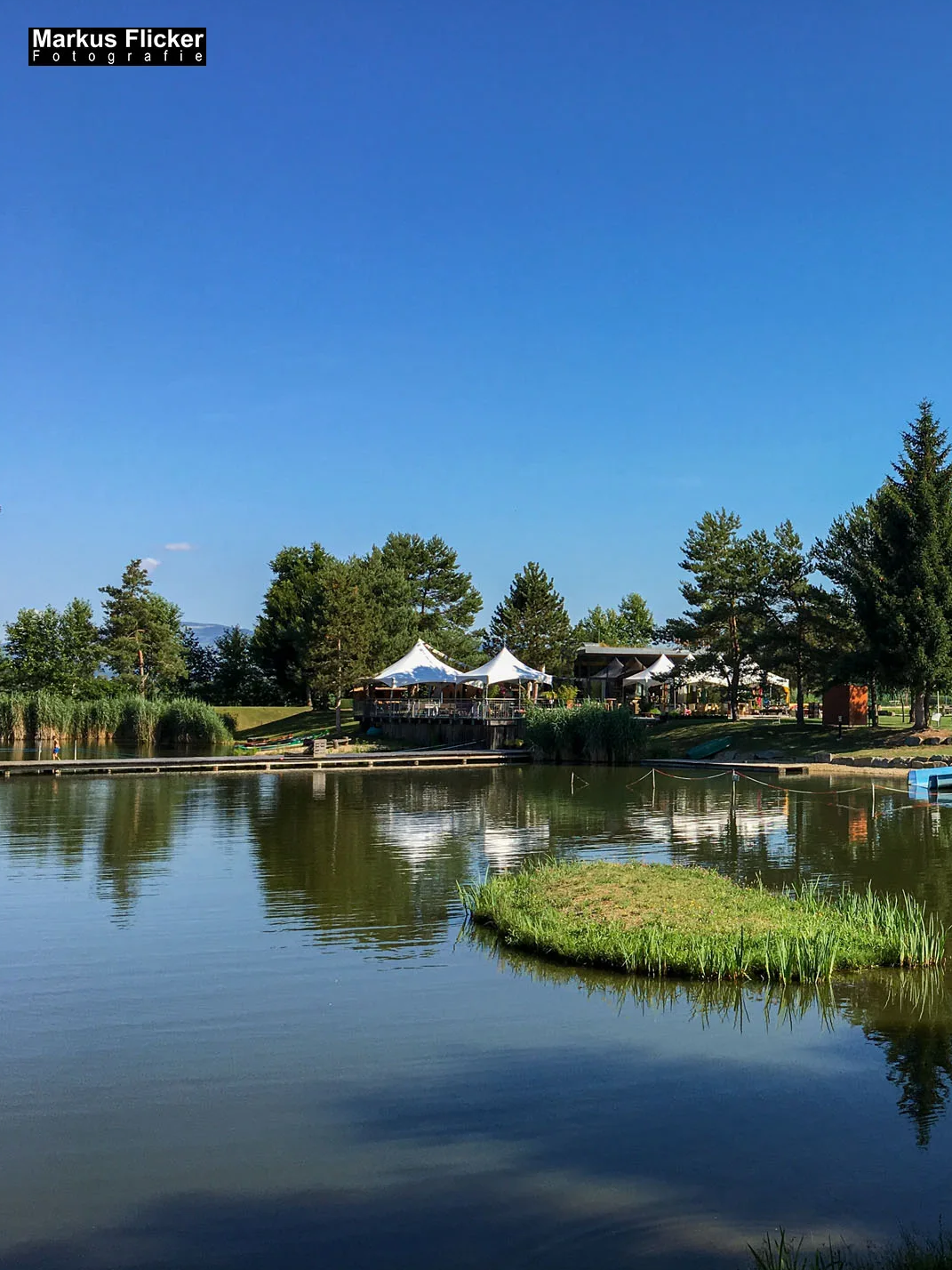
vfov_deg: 47.9
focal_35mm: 39
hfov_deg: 34.8
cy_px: 632
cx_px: 846
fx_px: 1430
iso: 25
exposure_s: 1/1200
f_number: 2.2
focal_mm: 4.15
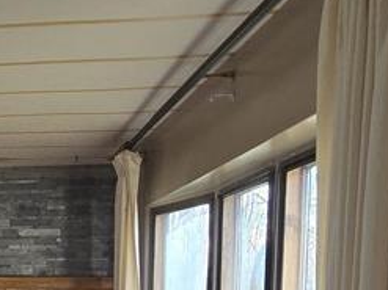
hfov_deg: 29.3
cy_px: 340
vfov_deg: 24.6
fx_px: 605
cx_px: -107
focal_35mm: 54
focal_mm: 2.2
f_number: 2.2
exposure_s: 1/359
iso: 200
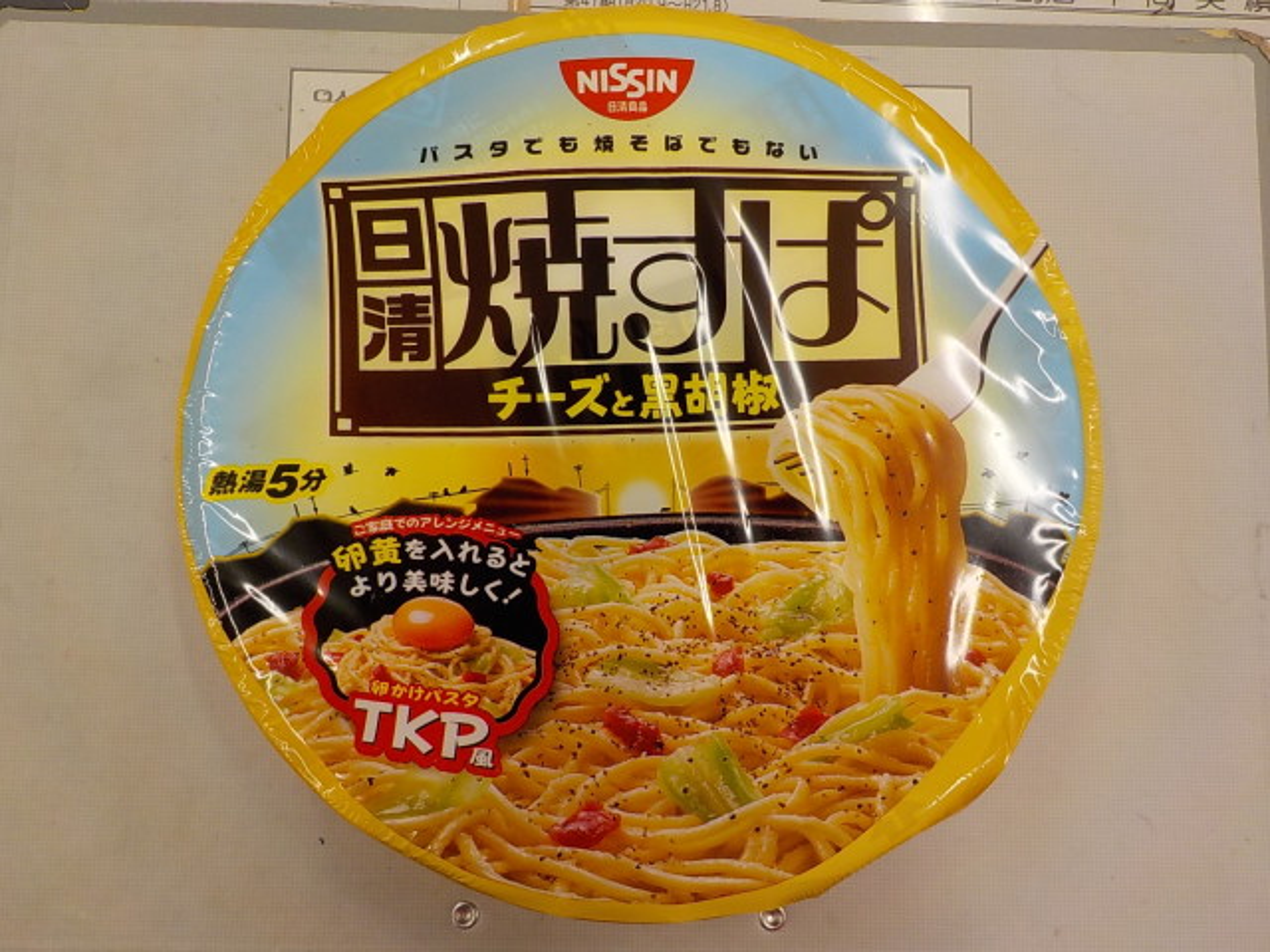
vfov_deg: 46.8
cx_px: 635
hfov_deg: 60.0
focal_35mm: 30
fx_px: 1101
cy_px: 476
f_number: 3.3
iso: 125
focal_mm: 4.1
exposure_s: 1/100
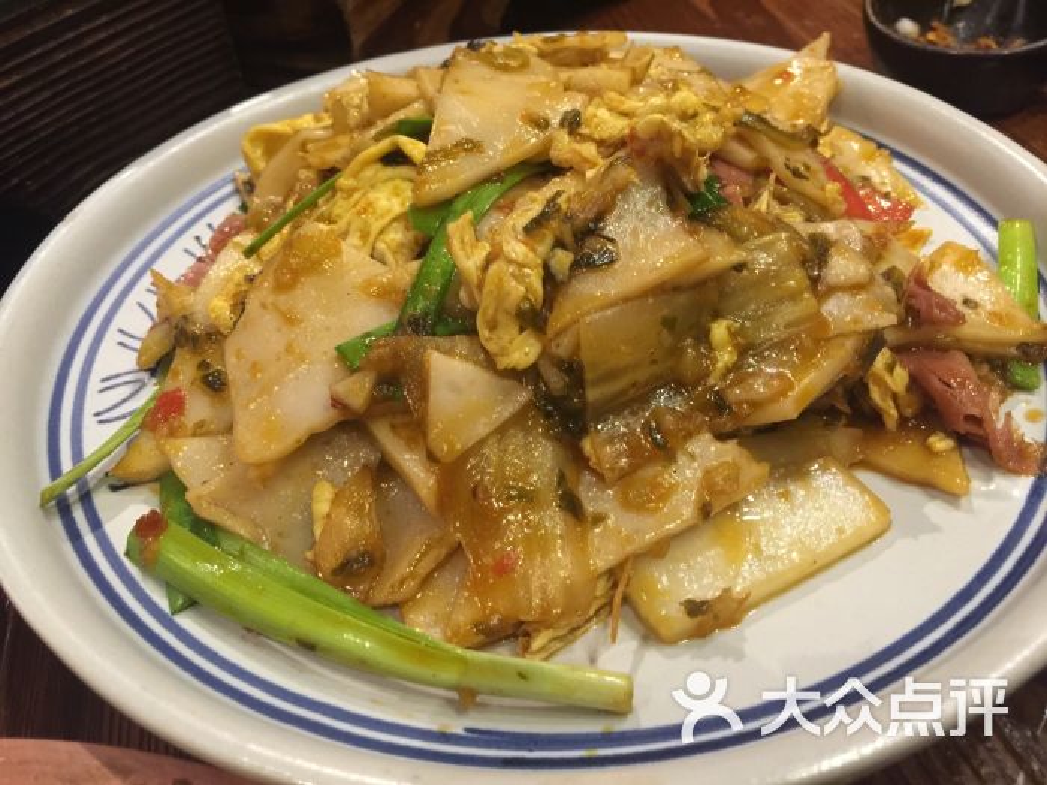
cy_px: 392
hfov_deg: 61.7
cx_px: 524
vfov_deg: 48.2
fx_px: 877
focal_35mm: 29
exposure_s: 1/8
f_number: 2.2
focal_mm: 4.15
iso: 125
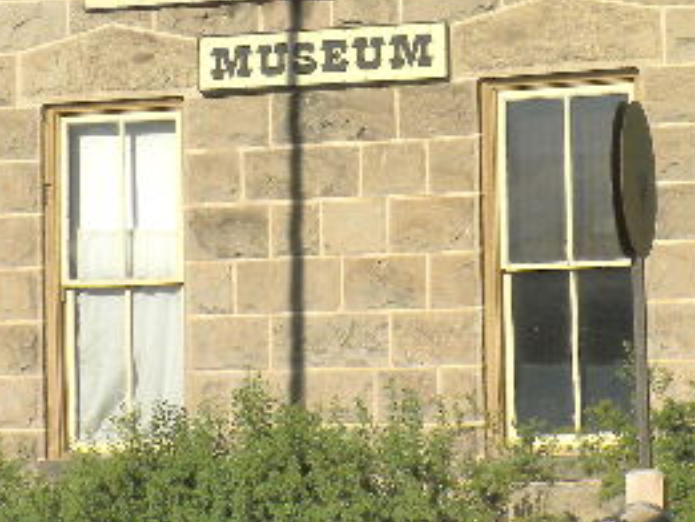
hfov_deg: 13.4
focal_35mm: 147
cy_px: 39
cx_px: 434
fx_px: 2953
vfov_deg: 10.0
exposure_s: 1/208
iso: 90
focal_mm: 9.1
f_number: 11
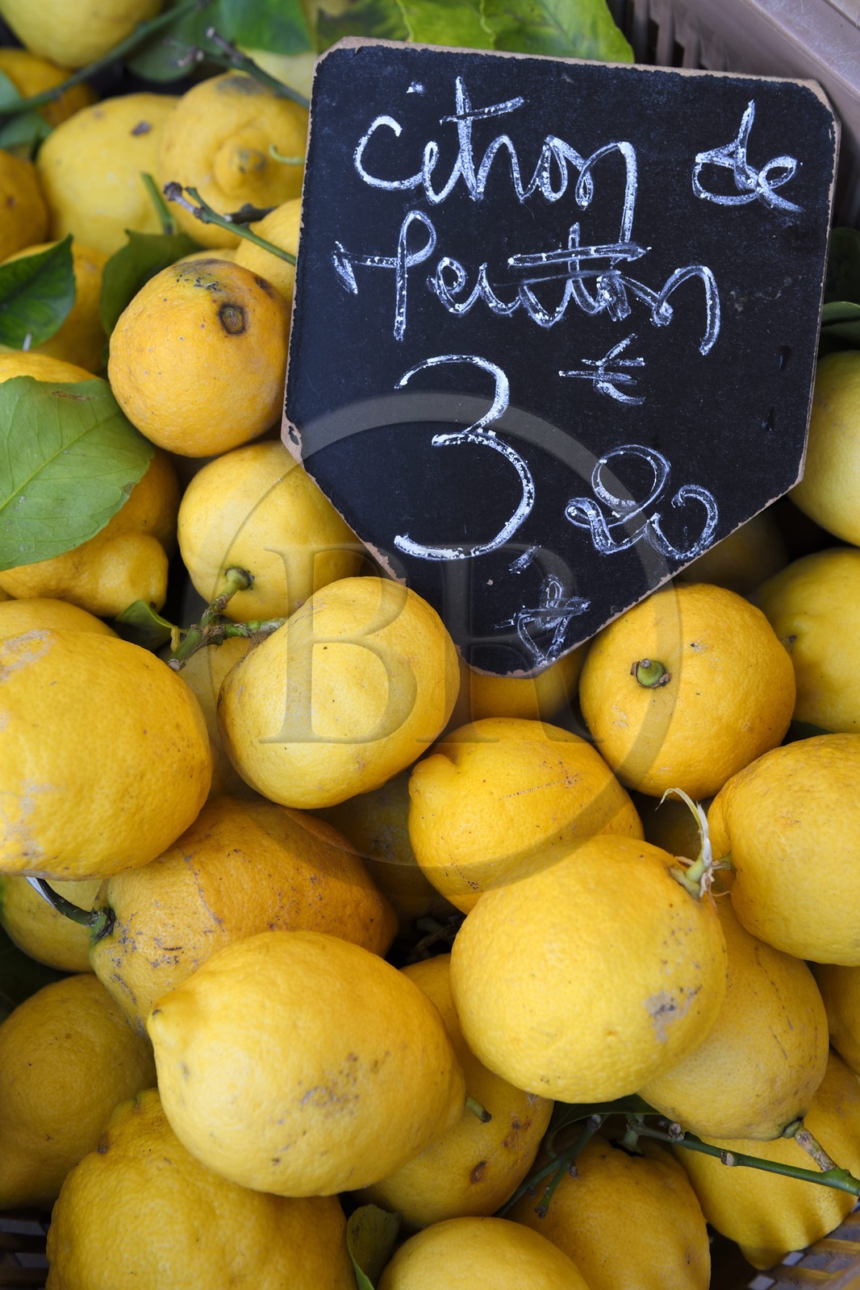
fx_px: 1434
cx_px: 430
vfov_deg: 48.5
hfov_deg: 33.4
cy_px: 645
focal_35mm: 40
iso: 200
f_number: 7.1
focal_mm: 40
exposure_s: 1/60
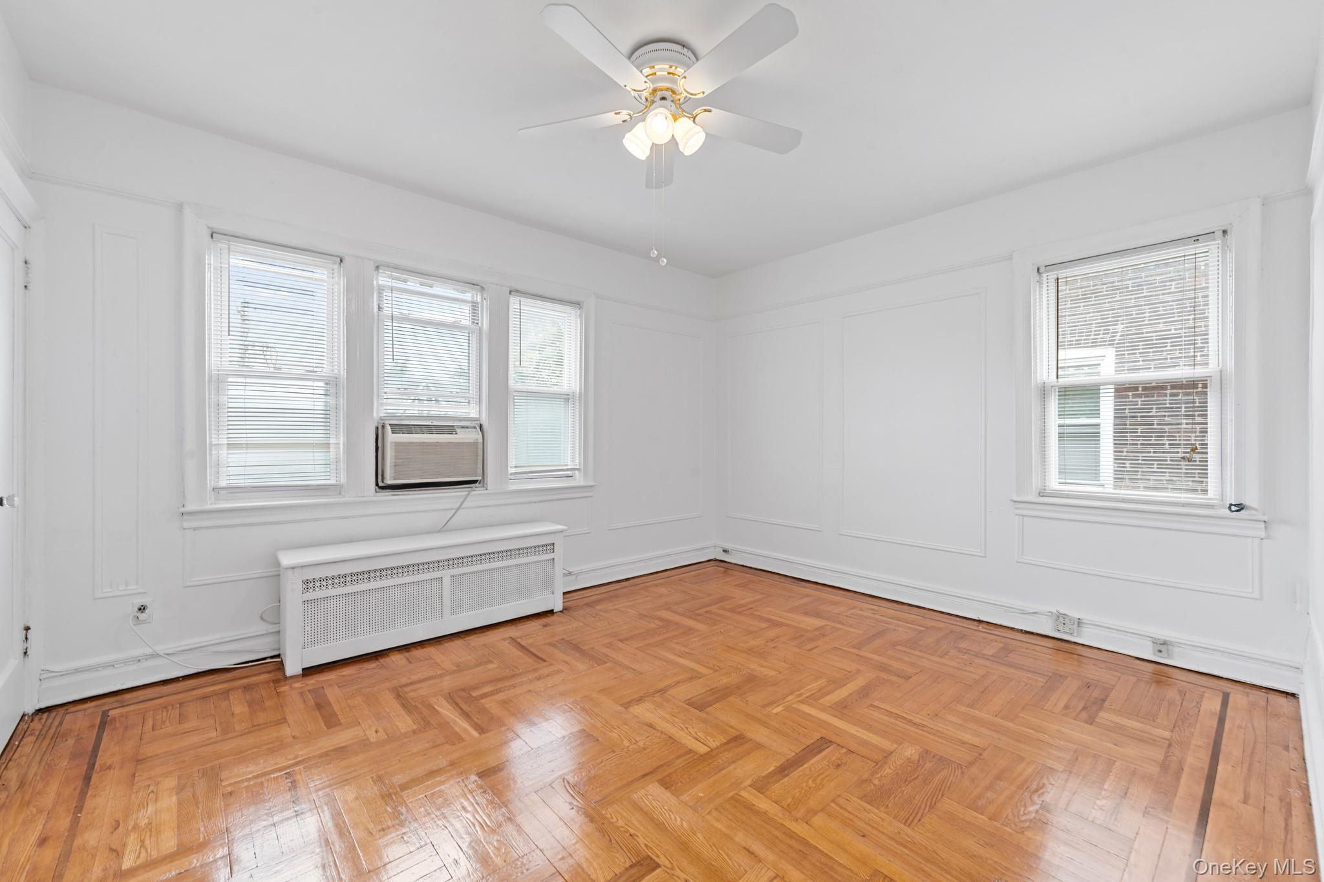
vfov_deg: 81.2
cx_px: 662
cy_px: 441
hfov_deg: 104.3
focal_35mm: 14
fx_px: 515
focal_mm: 14
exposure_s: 1/1.25
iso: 100
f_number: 10
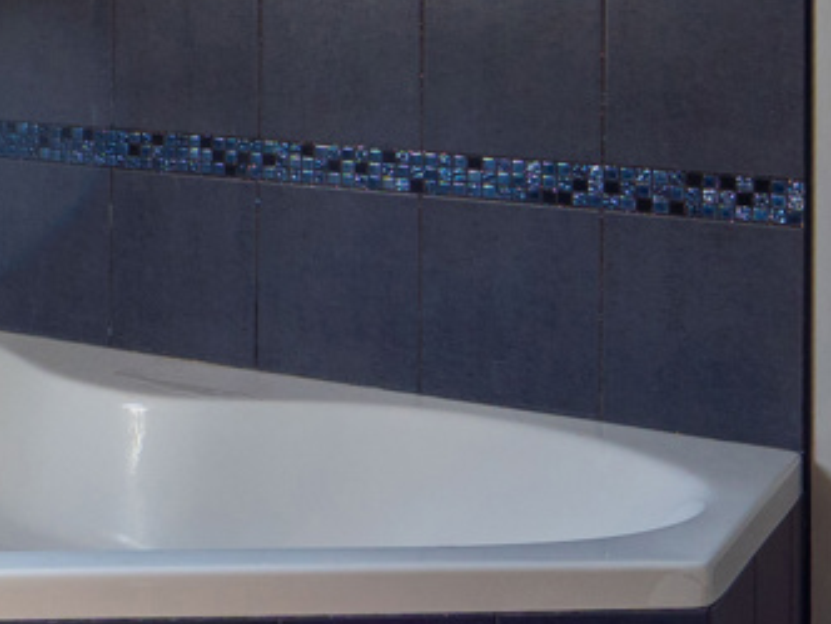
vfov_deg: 19.0
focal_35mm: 77
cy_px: 130
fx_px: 1848
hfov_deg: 21.3
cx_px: -418
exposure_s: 1/15
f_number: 4.5
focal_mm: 8
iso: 100
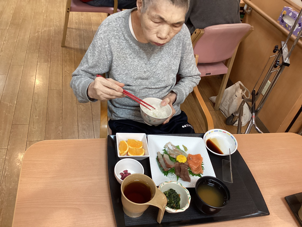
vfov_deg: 45.4
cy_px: 114
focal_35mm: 31
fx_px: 270
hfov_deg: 58.4
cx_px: 151
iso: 160
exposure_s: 1/60
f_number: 2.4
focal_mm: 3.3
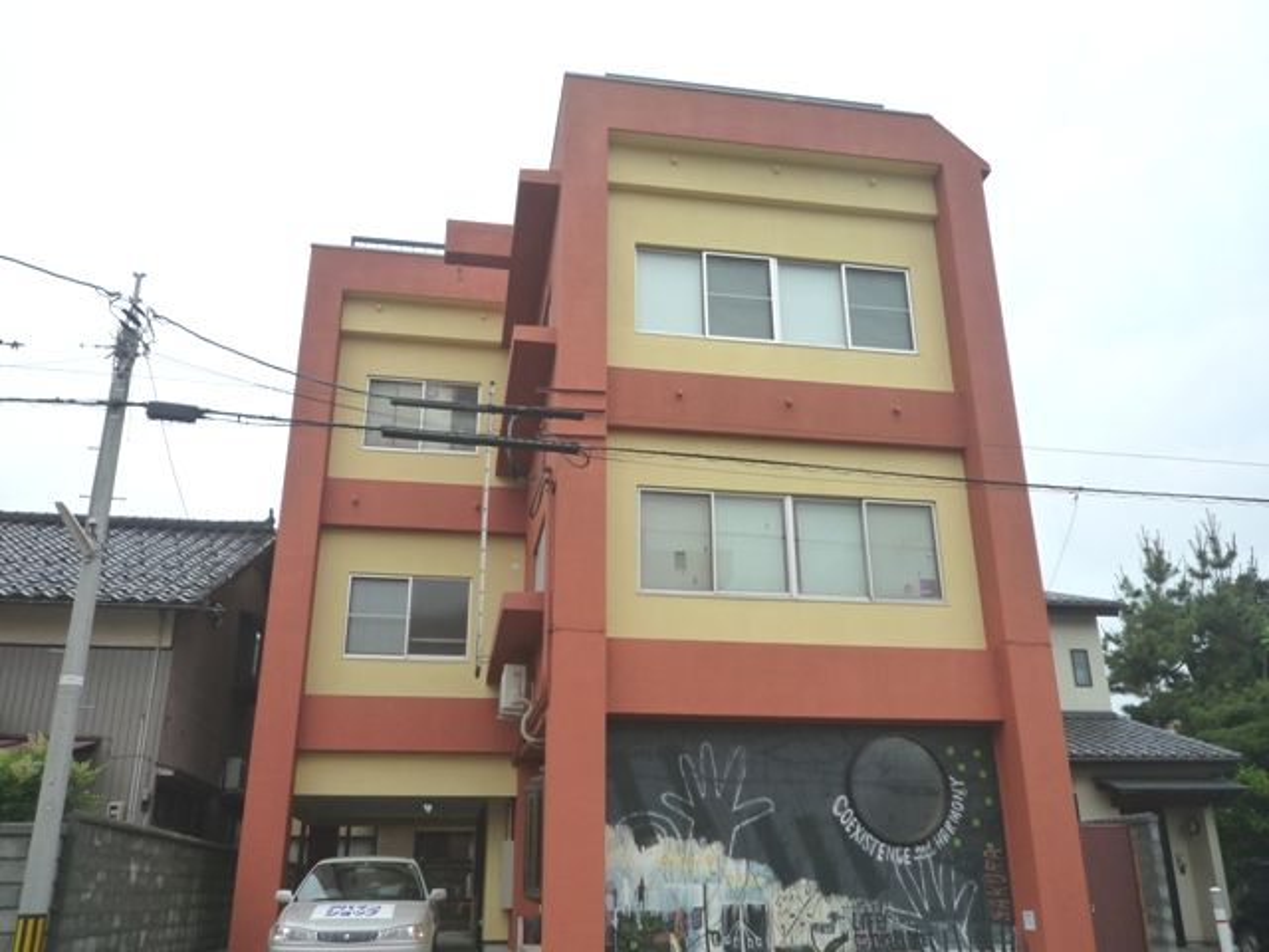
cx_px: 634
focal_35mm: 28
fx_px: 1026
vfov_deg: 49.7
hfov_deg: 63.4
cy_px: 476
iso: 160
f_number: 4
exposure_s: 1/1000
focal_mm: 4.9
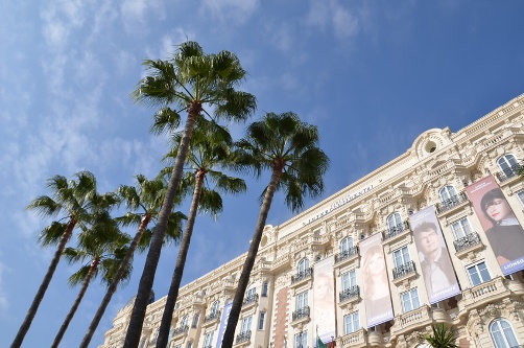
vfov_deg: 47.8
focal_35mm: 27
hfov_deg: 67.5
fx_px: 392
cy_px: 174
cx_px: 262
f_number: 9
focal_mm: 18
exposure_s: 1/250
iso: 100
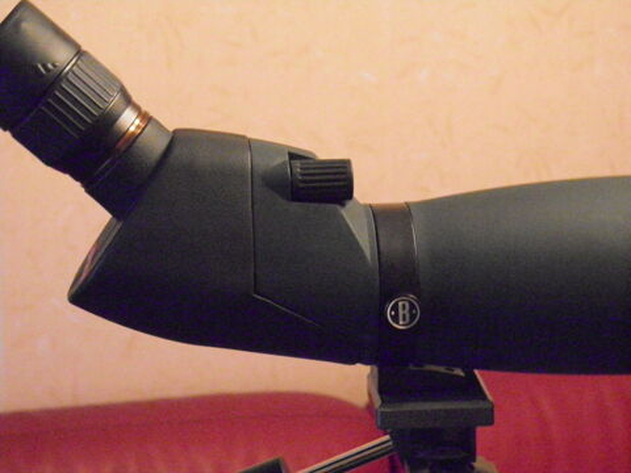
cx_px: 316
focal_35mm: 84
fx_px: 1531
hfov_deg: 23.3
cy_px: 236
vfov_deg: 17.6
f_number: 3.9
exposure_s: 1/13
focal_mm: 15.2
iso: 1600
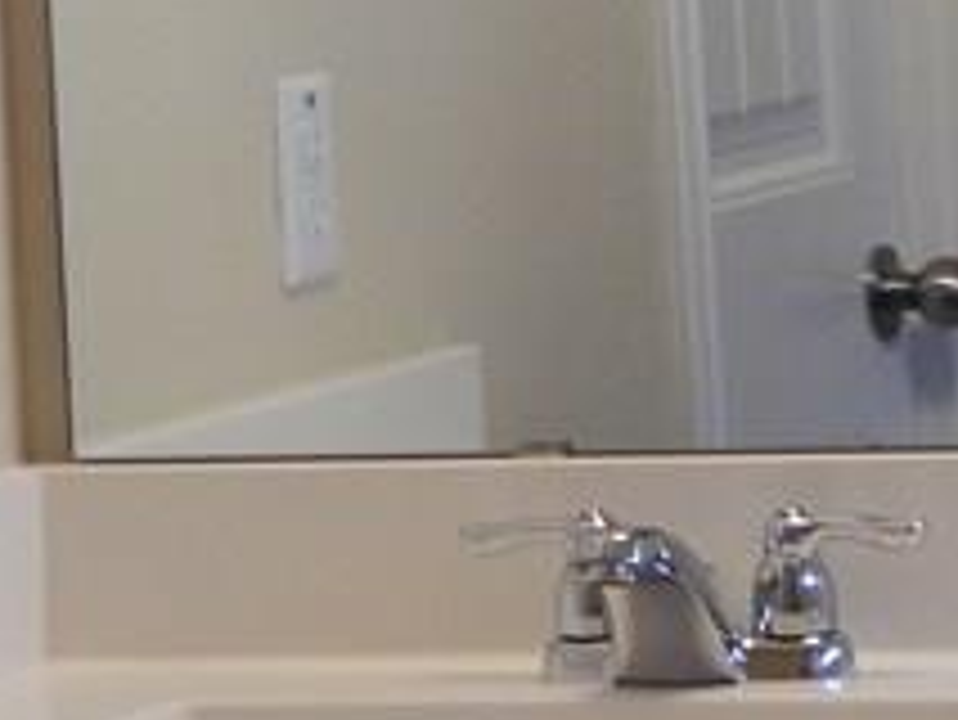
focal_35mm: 260
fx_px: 7200
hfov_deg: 7.6
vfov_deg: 5.7
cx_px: 1034
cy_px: -414
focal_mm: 9.7
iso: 180
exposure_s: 1/30
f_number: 3.8
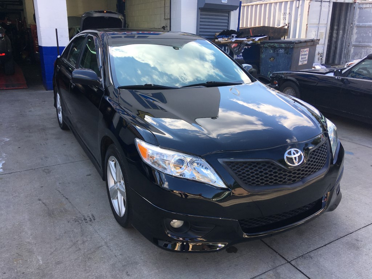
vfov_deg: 48.2
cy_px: 140
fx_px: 312
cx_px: 186
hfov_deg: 61.7
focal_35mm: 29
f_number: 2.2
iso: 25
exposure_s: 1/382
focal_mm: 4.15
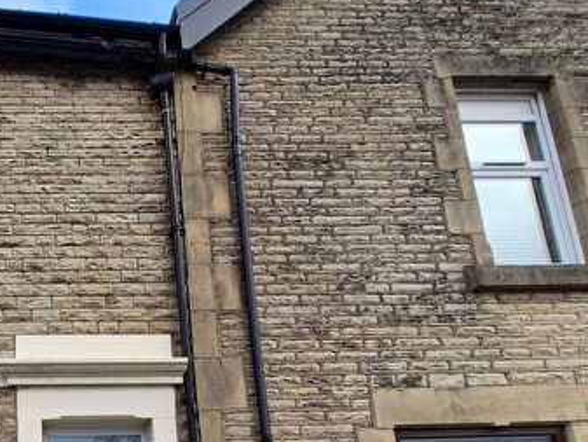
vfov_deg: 45.3
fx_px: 459
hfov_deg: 57.0
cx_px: 68
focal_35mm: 27
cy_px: 418
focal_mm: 1.74
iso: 40
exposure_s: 1/153
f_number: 2.2
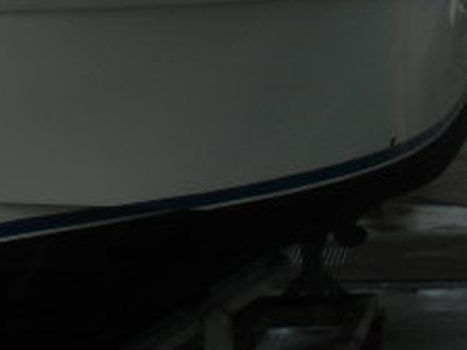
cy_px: -121
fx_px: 2617
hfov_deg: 10.2
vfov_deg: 7.6
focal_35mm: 194
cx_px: 123
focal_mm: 12.1
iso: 64
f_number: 4.7
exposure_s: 1/160
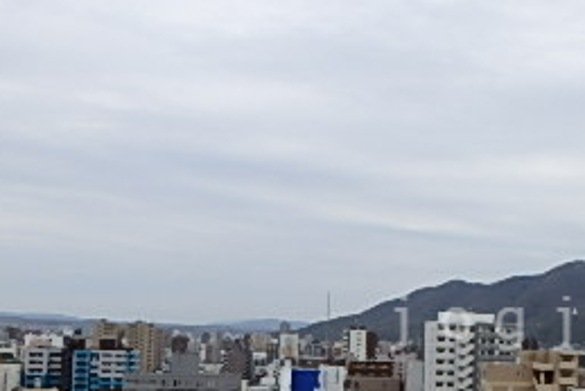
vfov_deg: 24.6
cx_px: 544
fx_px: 878
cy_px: 323
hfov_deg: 34.5
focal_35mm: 54
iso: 125
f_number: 3.5
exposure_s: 1/500
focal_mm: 3.7
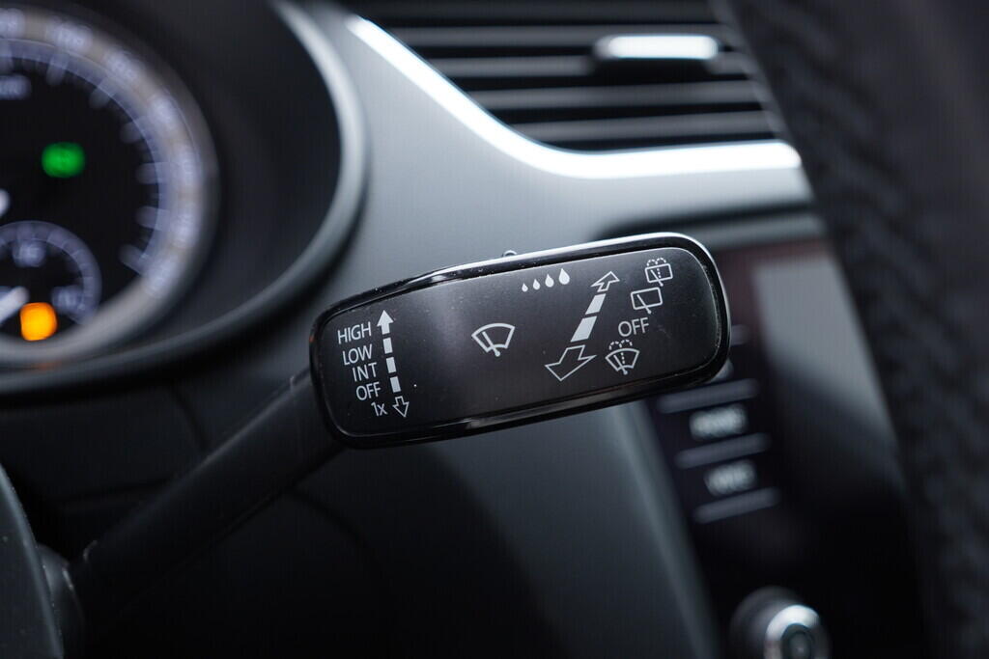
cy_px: 330
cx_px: 494
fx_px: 989
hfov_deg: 53.1
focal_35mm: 36
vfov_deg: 36.9
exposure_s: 1/40
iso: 320
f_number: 2.8
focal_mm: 24
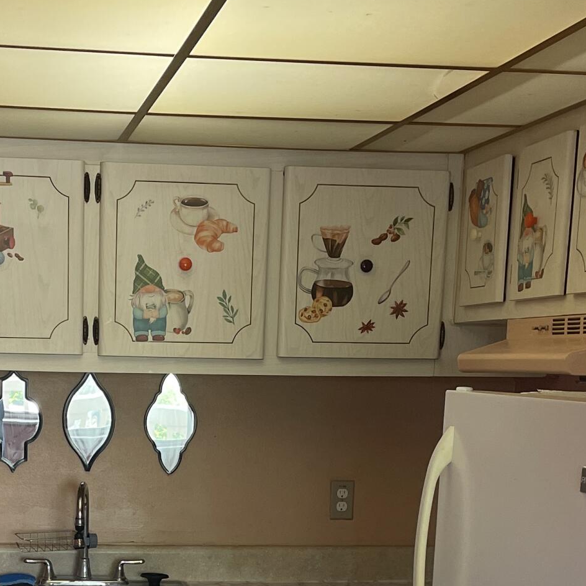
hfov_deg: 23.5
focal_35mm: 73
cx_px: 155
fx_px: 1398
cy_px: 629
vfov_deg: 22.5
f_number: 1.6
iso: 100
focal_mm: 4.2
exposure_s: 1/120
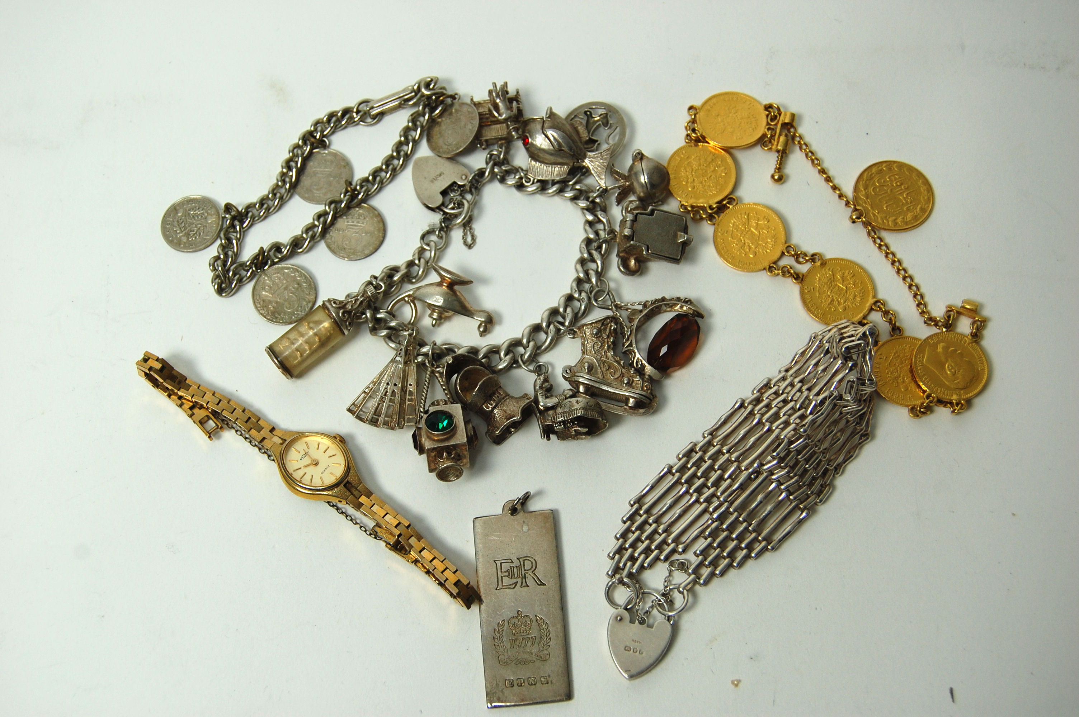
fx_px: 1392
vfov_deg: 28.9
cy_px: 358
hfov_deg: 42.4
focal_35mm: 46
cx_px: 540
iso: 250
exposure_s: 1/125
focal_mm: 31
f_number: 5.6
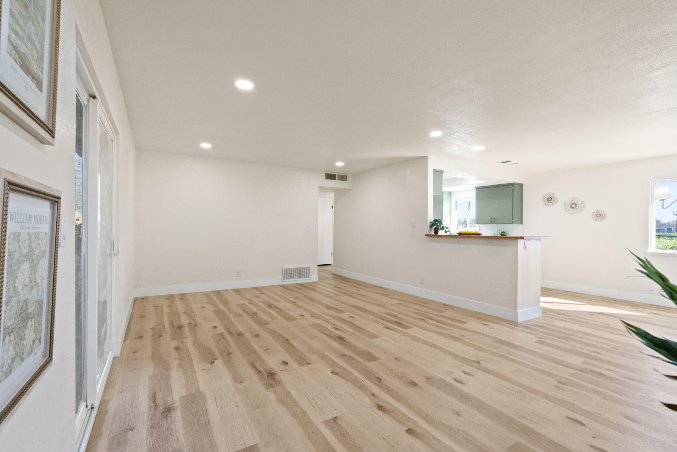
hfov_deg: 96.7
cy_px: 226
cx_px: 338
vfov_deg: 73.8
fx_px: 301
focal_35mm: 16
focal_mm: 16
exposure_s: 1/25
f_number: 11
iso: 4000
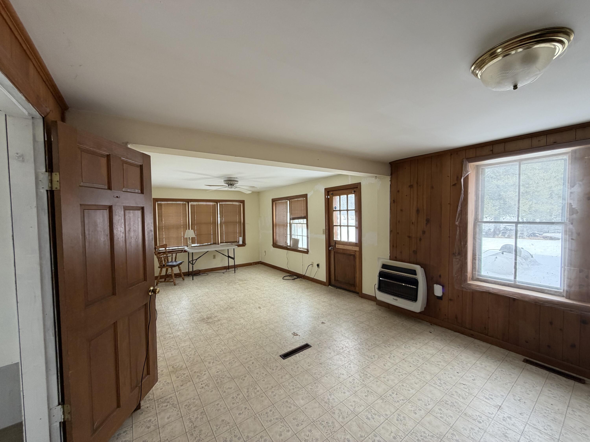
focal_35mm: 14
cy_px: 221
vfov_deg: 85.7
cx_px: 295
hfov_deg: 102.1
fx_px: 239
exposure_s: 1/121
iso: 125
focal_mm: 2.22
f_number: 2.2
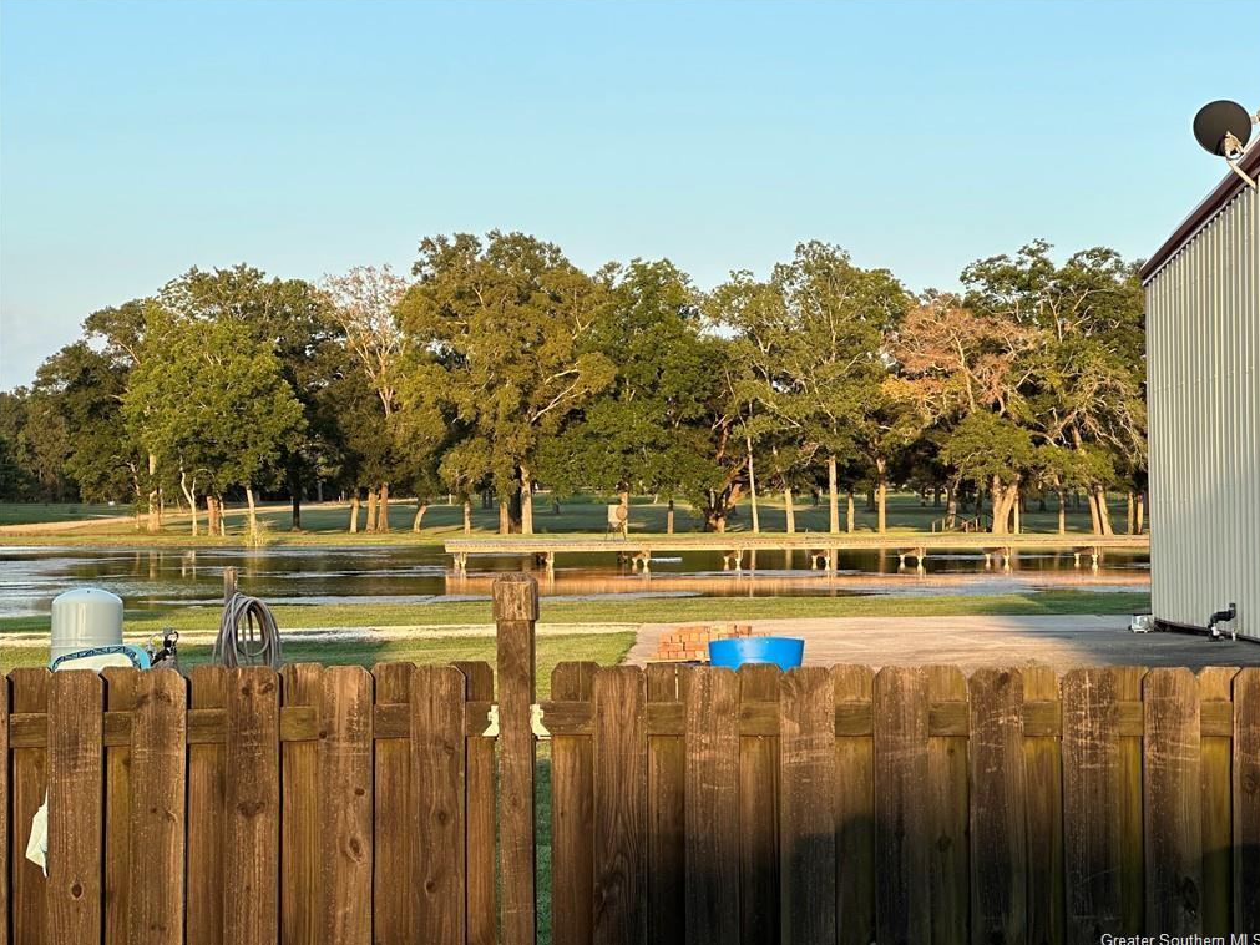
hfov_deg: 25.0
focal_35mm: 78
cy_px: 474
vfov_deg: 18.9
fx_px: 2839
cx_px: 636
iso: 32
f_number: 2.8
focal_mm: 9
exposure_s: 1/212
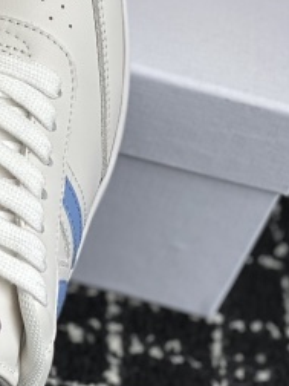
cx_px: -154
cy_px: 57
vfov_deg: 11.9
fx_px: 1837
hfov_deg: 8.8
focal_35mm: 165
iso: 20
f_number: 2
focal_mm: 6
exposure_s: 1/358
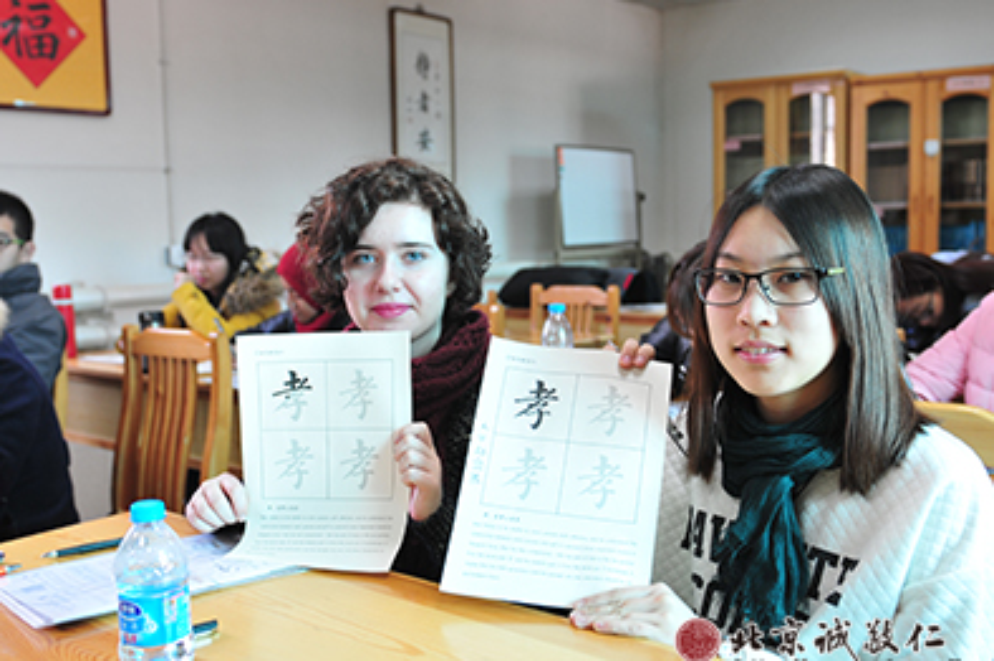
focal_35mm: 39
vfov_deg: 34.2
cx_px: 497
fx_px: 1076
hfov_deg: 49.6
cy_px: 330
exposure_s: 1/40
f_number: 3.2
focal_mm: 26
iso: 250
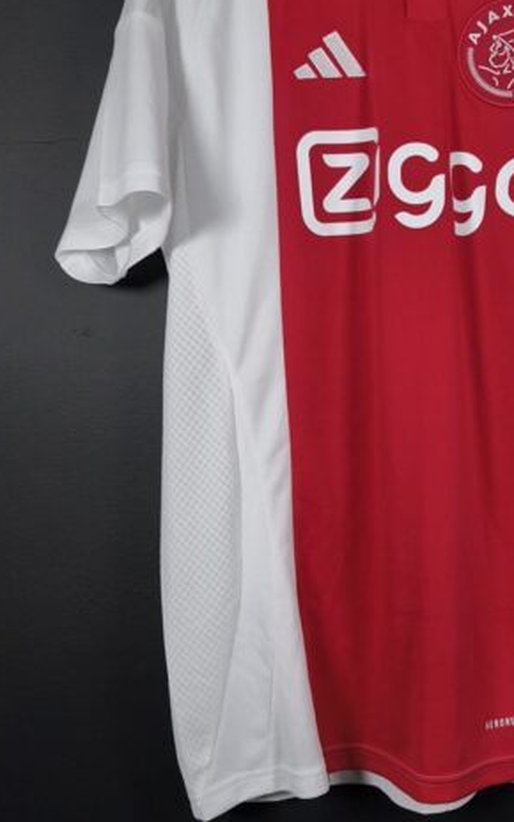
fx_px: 941
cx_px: 424
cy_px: 372
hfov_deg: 29.7
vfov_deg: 47.1
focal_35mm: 42
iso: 400
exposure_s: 1/160
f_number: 1.6
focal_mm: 6.57
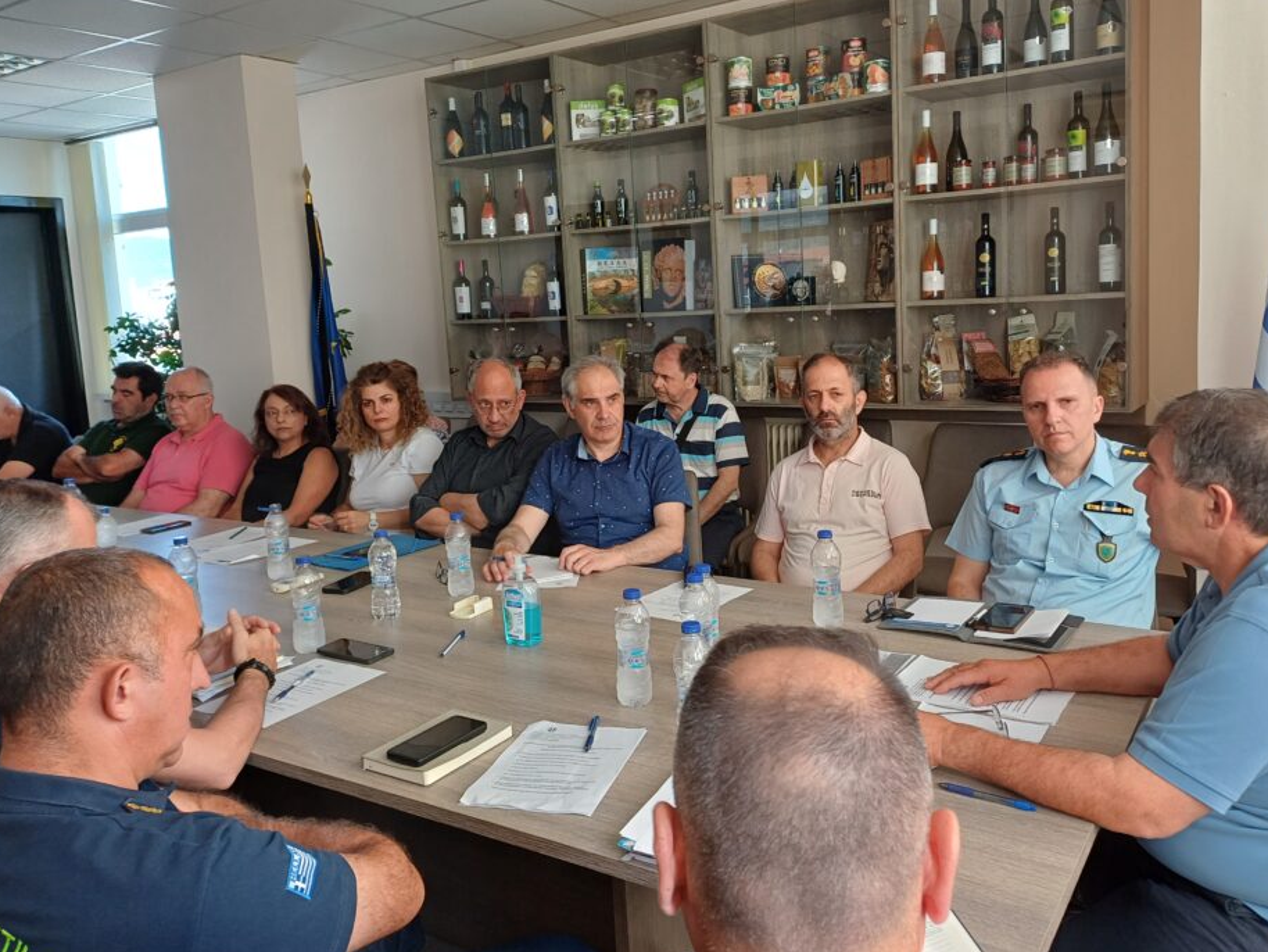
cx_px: 681
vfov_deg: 49.7
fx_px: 1026
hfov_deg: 63.4
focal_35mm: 28
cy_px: 433
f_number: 1.8
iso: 80
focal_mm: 4.65
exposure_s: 1/50
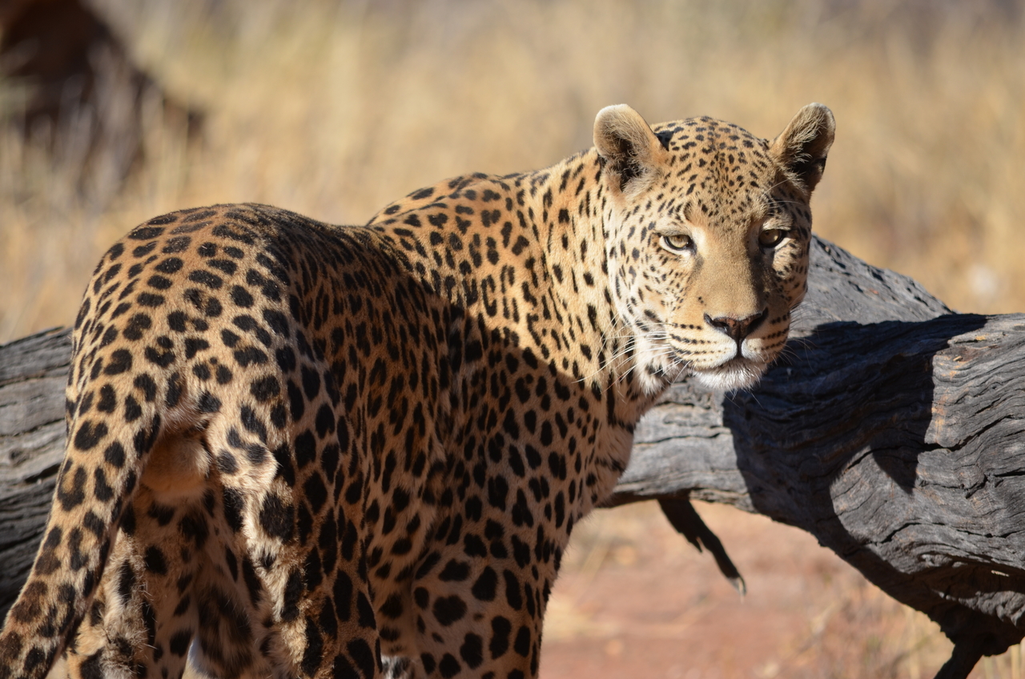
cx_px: 512
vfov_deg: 3.0
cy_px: 340
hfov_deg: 4.6
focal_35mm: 450
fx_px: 12787
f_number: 6.3
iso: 200
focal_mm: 300
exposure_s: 1/640
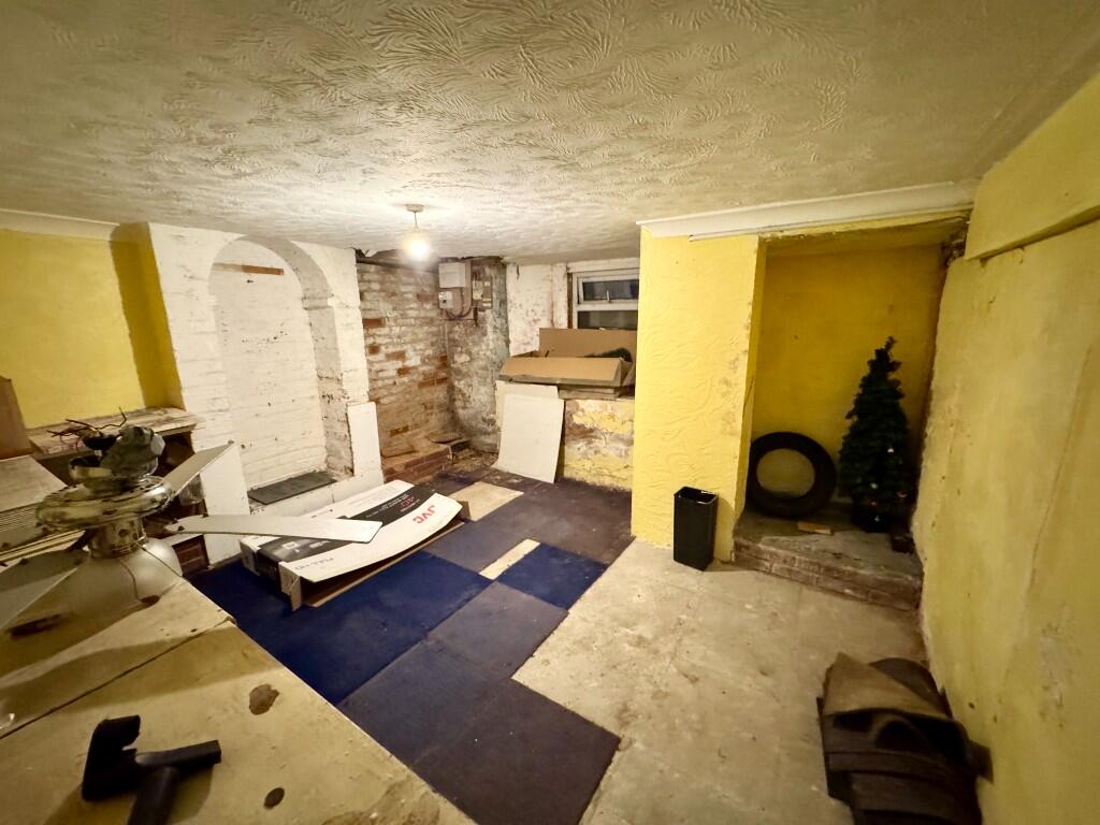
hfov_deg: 102.1
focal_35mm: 14
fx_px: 445
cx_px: 550
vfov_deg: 85.7
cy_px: 412
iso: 1250
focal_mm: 2.22
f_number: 2.2
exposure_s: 1/50
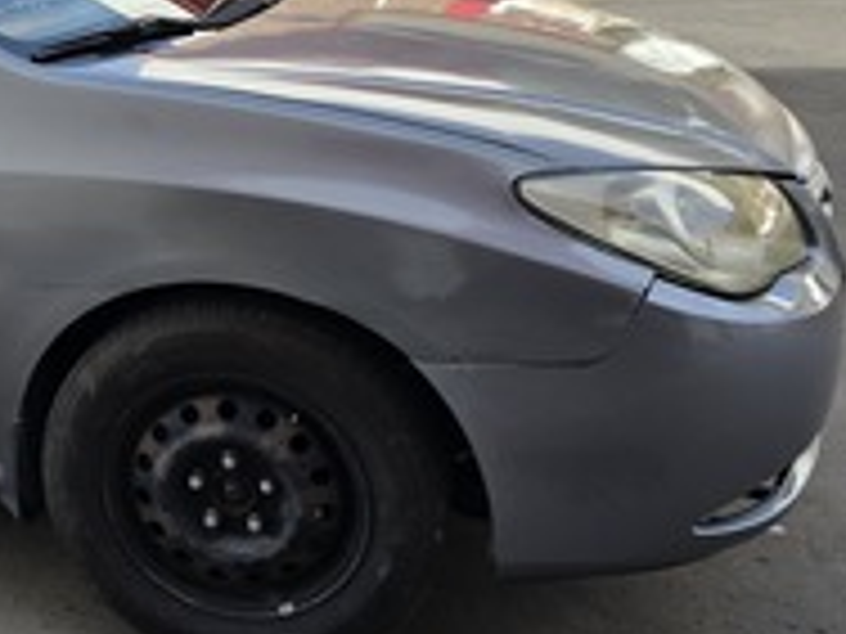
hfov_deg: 30.3
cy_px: 209
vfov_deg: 26.0
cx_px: -110
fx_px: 1369
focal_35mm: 56
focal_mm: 6.3
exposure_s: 1/428
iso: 12
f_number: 1.7
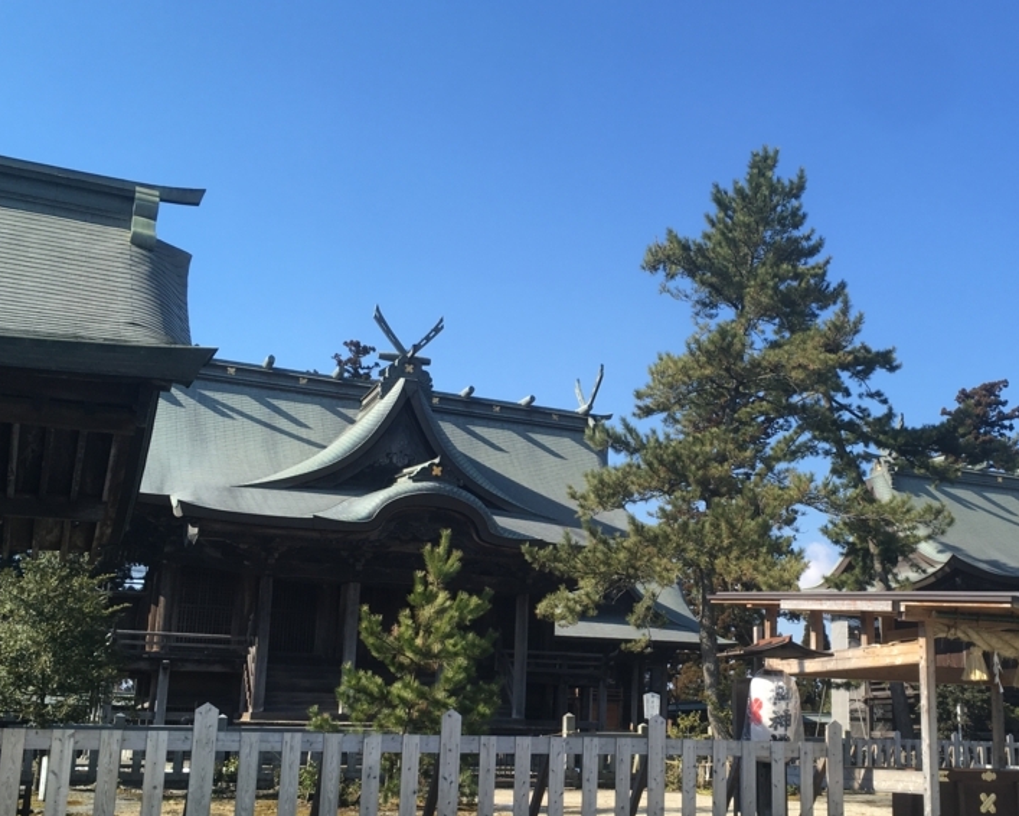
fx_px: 1237
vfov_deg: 36.3
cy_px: 513
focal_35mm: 41
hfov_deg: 44.4
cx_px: 641
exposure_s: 1/777
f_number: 2.2
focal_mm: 4.15
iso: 25
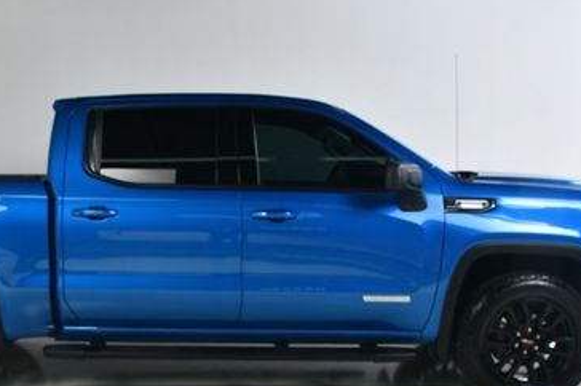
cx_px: 196
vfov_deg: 23.0
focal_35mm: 58
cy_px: 308
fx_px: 935
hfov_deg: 34.2
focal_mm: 22
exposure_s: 1/160
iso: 100
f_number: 11
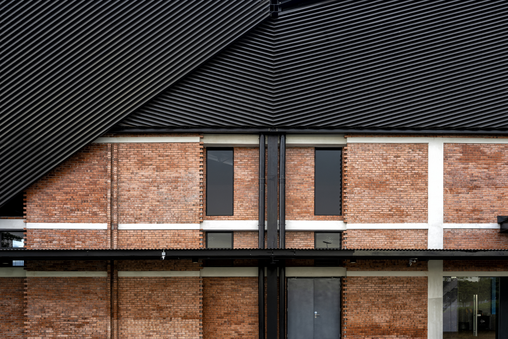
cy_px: 170
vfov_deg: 43.6
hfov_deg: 61.9
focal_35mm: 30
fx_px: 423
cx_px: 254
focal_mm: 30
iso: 200
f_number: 13
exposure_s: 1/10
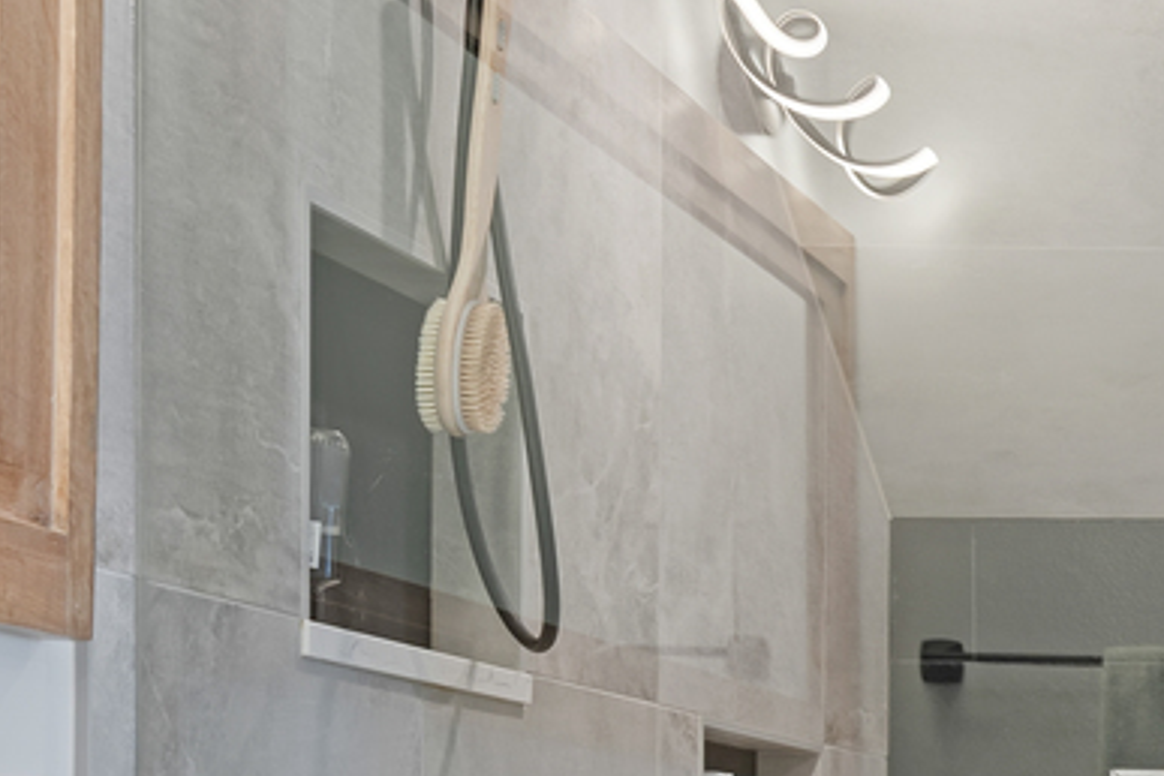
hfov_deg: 19.8
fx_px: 2845
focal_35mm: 88
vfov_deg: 14.8
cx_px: 1775
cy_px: 1035
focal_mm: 21
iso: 100
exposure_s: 1.6
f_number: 8
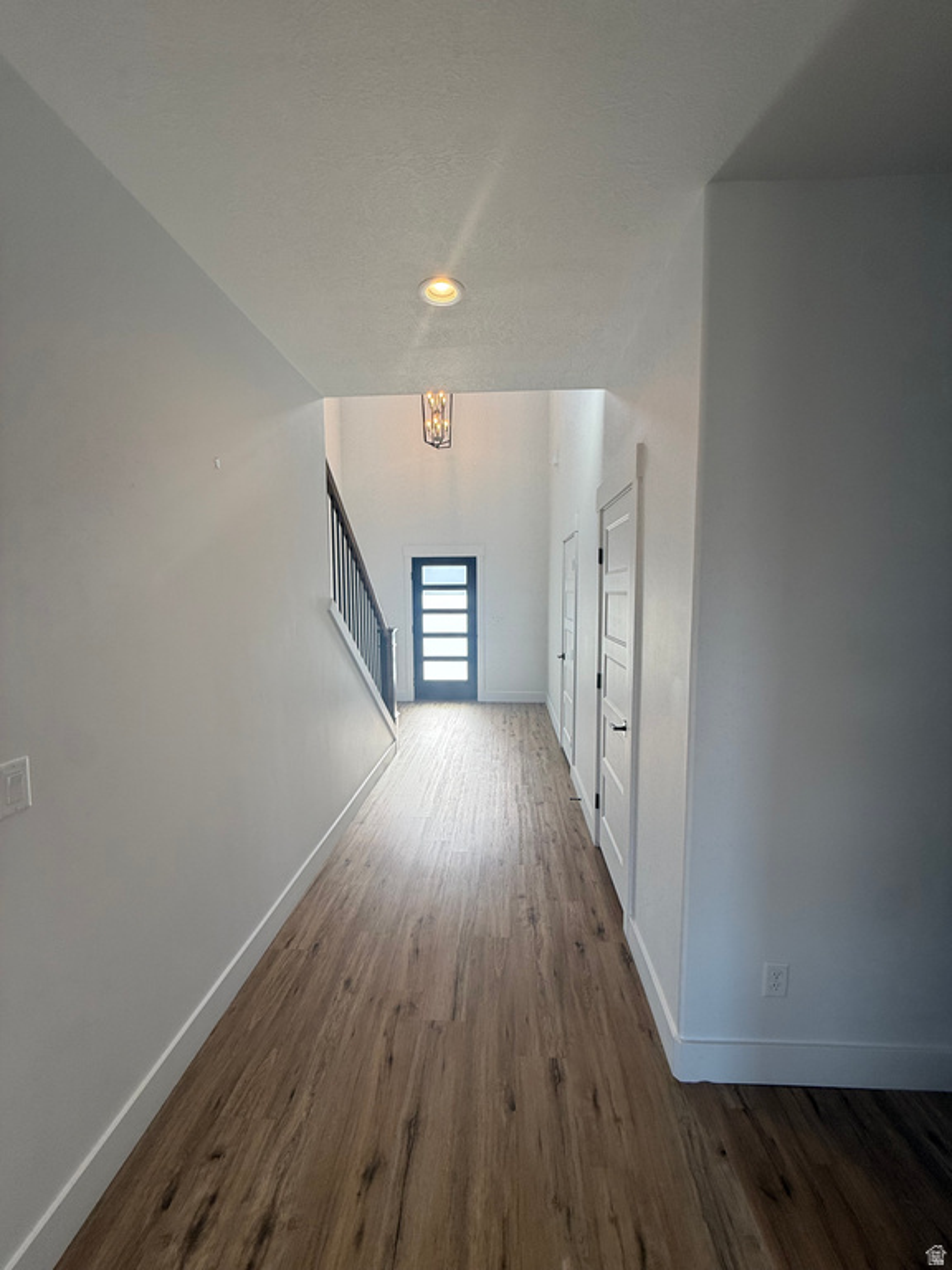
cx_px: 476
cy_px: 635
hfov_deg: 85.7
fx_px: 513
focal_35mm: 14
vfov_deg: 102.1
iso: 64
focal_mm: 2.22
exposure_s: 1/218
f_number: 2.2
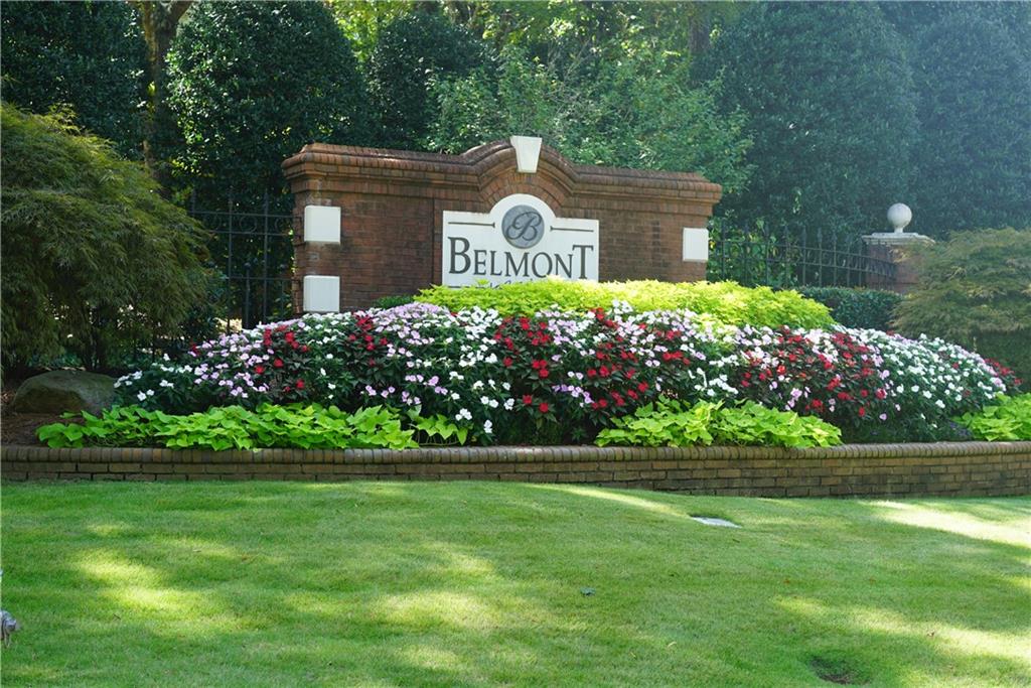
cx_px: 516
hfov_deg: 36.2
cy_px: 344
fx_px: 1575
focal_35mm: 55
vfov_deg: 24.6
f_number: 5
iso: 100
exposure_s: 1/60
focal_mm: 55
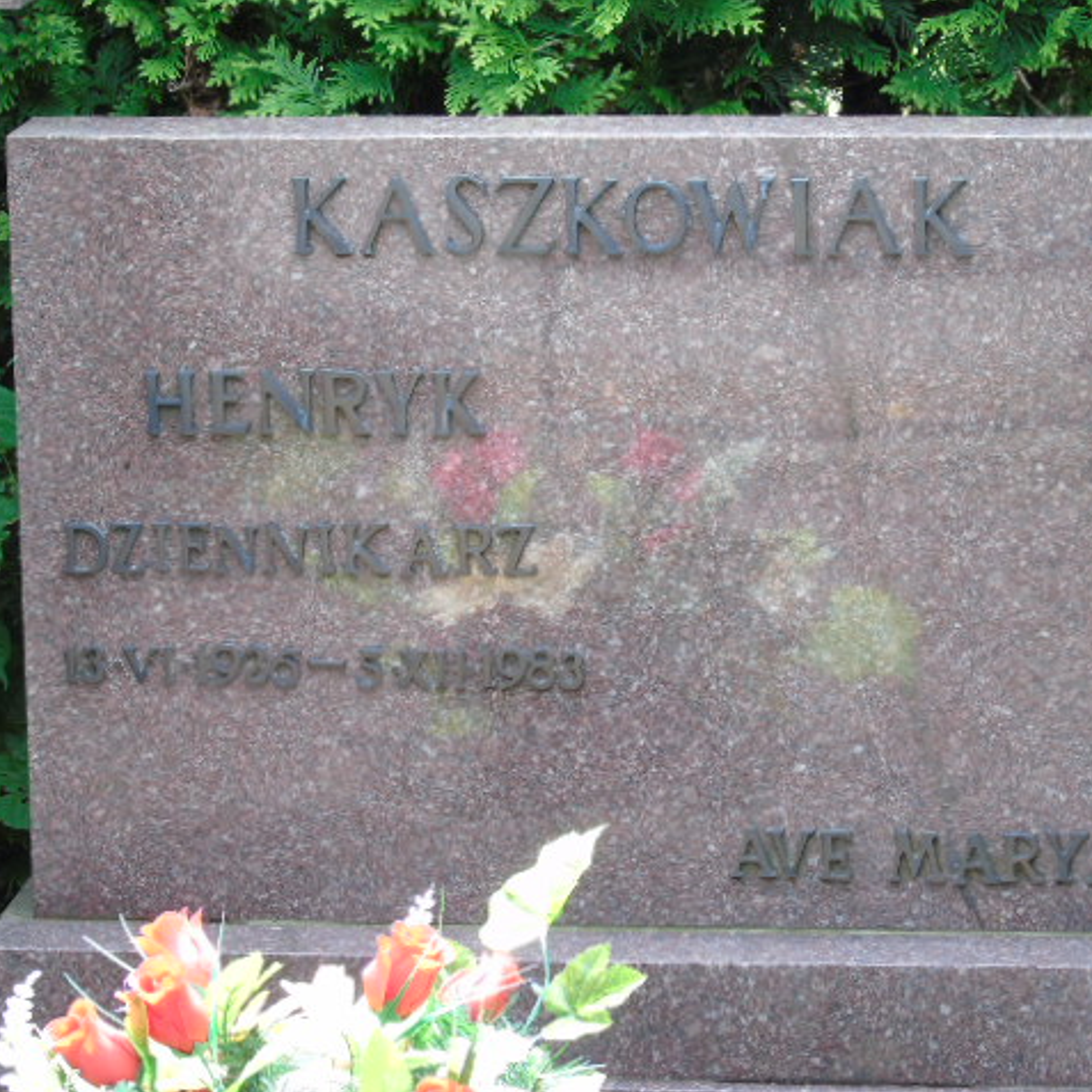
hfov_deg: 11.9
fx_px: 5246
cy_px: 547
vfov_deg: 11.9
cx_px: 648
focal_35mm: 147
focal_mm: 22
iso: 100
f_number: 4.6
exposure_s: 1/30
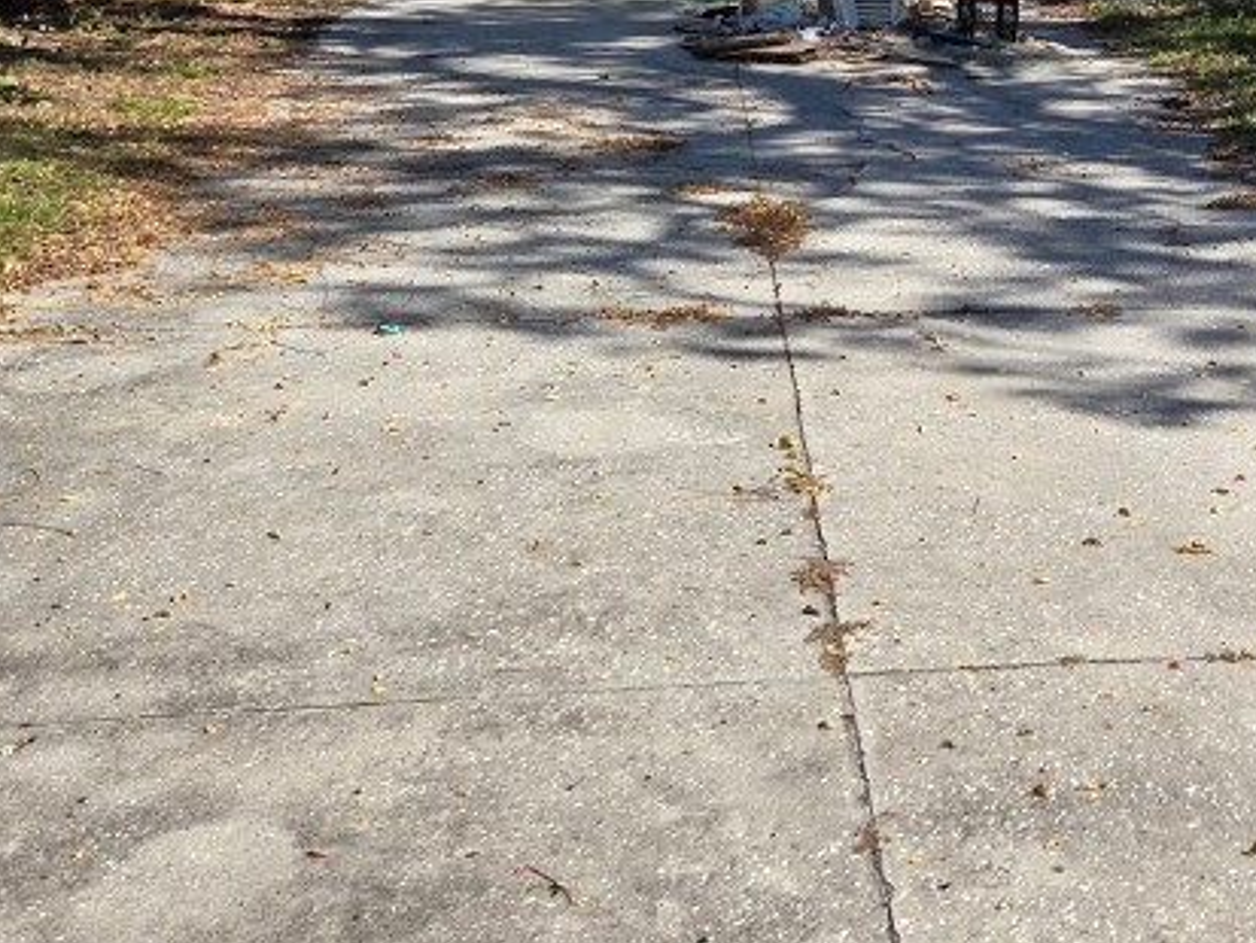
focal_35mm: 57
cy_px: -106
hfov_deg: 32.8
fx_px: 2069
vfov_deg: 23.9
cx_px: 1004
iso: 25
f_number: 1.8
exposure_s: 1/1248
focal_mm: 5.4
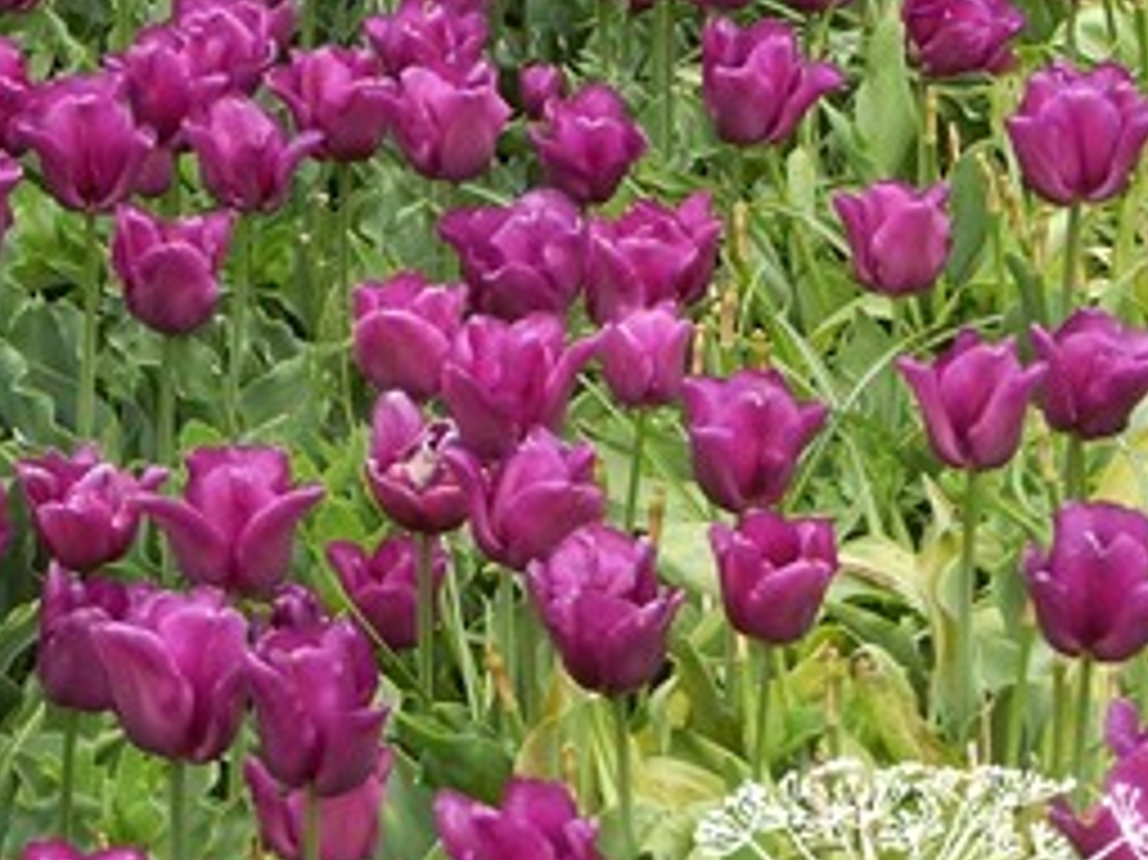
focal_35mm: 185
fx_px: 6132
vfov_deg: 8.0
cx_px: 207
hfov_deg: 10.7
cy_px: -135
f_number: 4
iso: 160
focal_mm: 10.6
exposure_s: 1/332
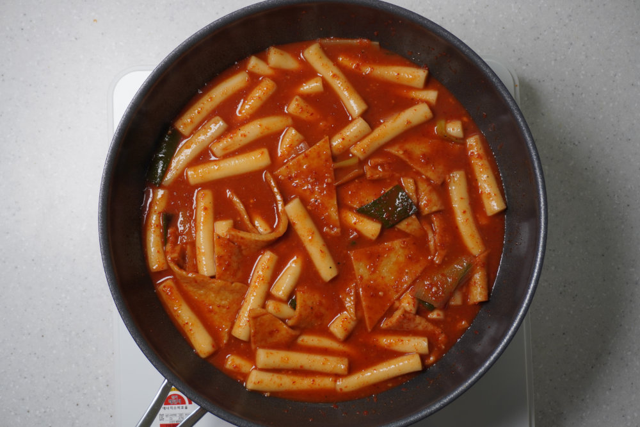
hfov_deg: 42.3
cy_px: 214
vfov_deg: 28.9
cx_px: 320
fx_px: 826
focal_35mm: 46
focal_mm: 31
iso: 250
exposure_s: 1/50
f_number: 5
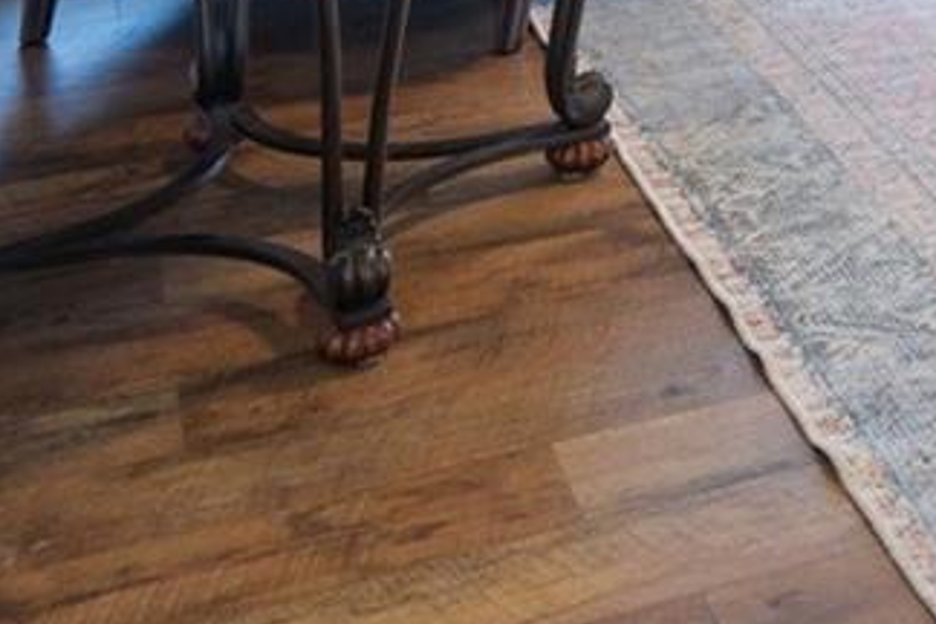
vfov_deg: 12.7
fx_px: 2314
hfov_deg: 19.9
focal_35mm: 89
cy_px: -768
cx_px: 1381
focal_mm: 18
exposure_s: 2
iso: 320
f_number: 8
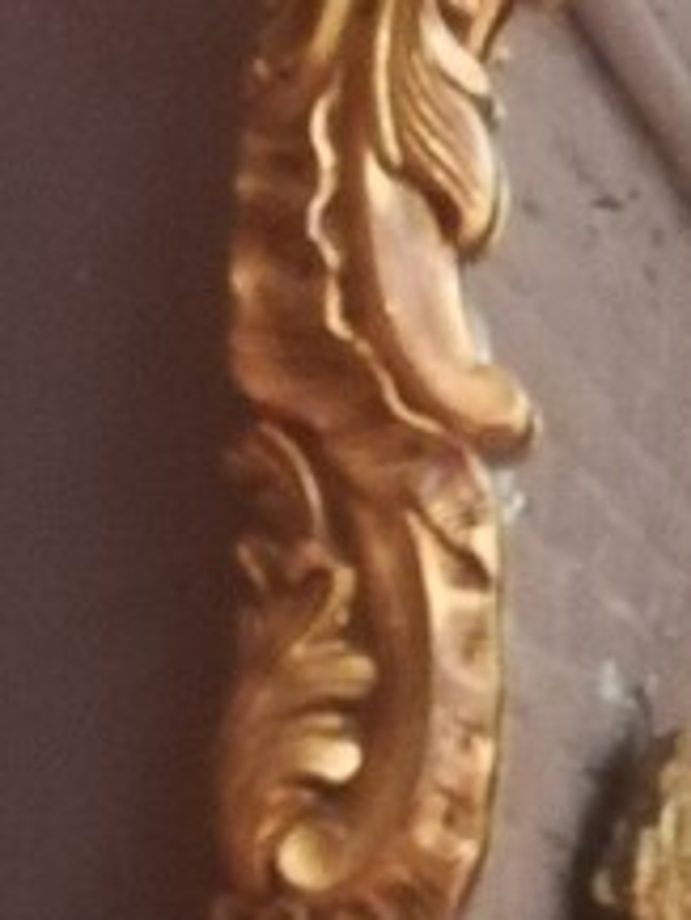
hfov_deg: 7.9
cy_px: 704
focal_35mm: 184
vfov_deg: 10.7
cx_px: 1136
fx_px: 4893
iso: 800
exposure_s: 1/14.3
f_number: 2.2
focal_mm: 3.83
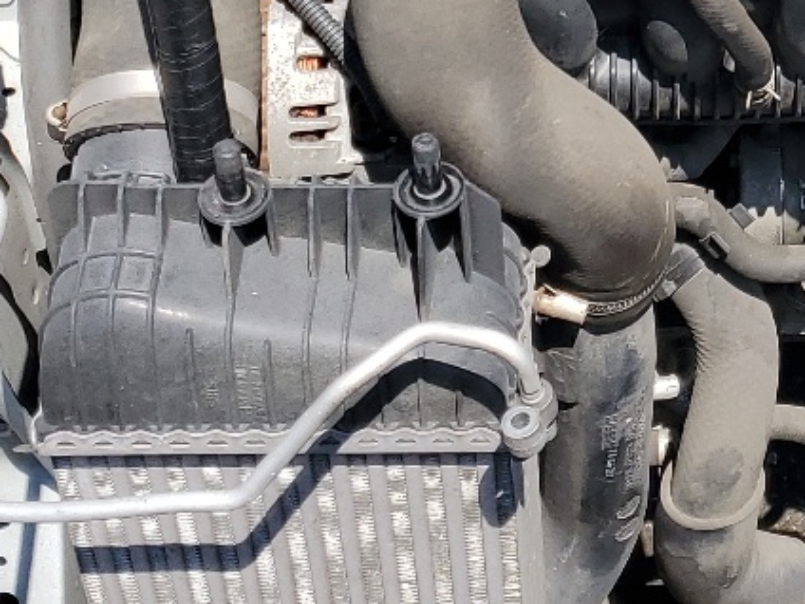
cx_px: 841
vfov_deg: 14.4
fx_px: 2279
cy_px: -222
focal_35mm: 98
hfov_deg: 19.3
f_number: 1.5
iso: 50
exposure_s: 1/2500
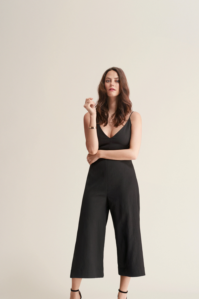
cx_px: 110
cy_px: 165
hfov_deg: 14.0
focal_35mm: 98
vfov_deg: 20.8
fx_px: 813
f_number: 9
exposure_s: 1/160
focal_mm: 85
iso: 400
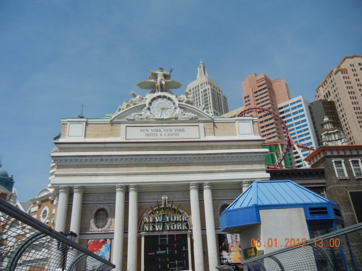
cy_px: 136
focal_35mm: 30
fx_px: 314
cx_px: 181
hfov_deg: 60.0
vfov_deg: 46.8
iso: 160
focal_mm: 5.4
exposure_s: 1/740
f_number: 7
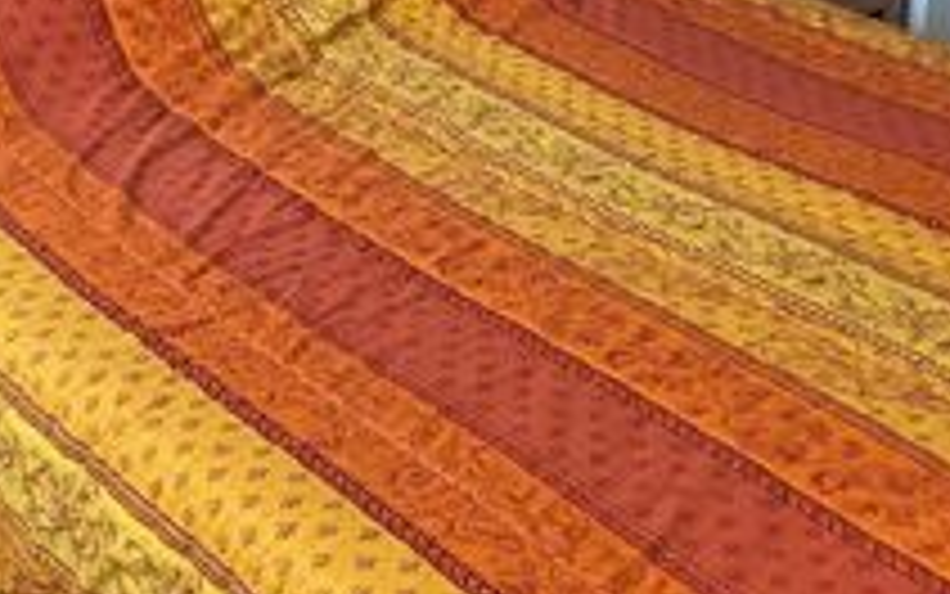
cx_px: 698
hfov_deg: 29.0
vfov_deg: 18.6
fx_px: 1813
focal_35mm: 70
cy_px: 274
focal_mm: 3
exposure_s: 1/60
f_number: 1.8
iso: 64
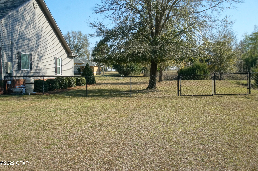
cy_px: 86
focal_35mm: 40
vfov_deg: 32.9
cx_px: 129
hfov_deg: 48.0
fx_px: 290
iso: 3200
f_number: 10
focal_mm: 27
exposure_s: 1/4000
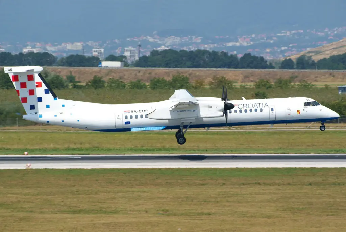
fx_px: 3319
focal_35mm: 345
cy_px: 116
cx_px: 173
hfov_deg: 6.0
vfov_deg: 4.0
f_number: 8
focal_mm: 230
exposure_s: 1/500
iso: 100
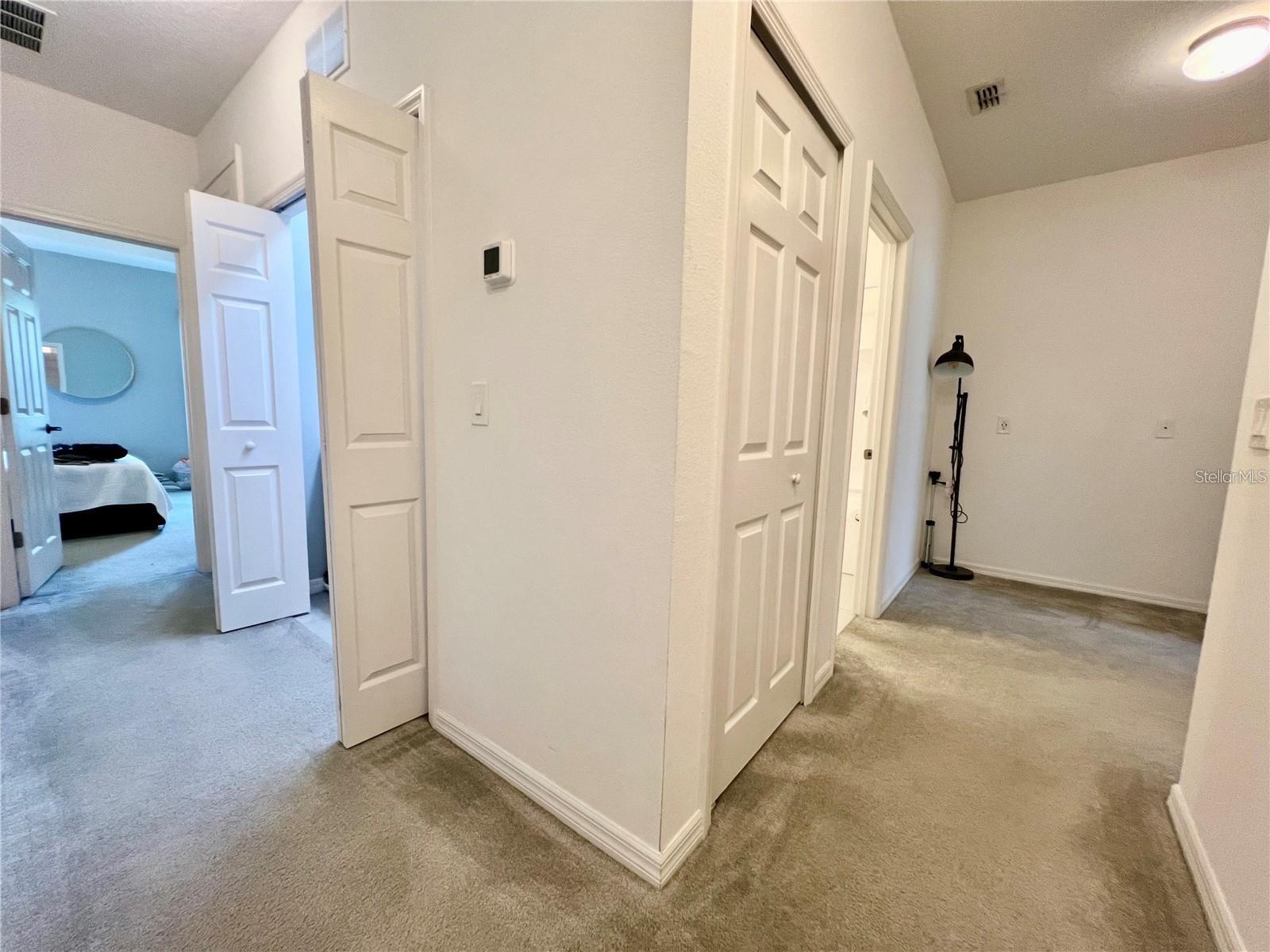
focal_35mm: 13
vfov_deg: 89.9
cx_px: 635
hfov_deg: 106.2
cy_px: 476
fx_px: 477
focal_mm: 1.57
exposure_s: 1/120
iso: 200
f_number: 1.8
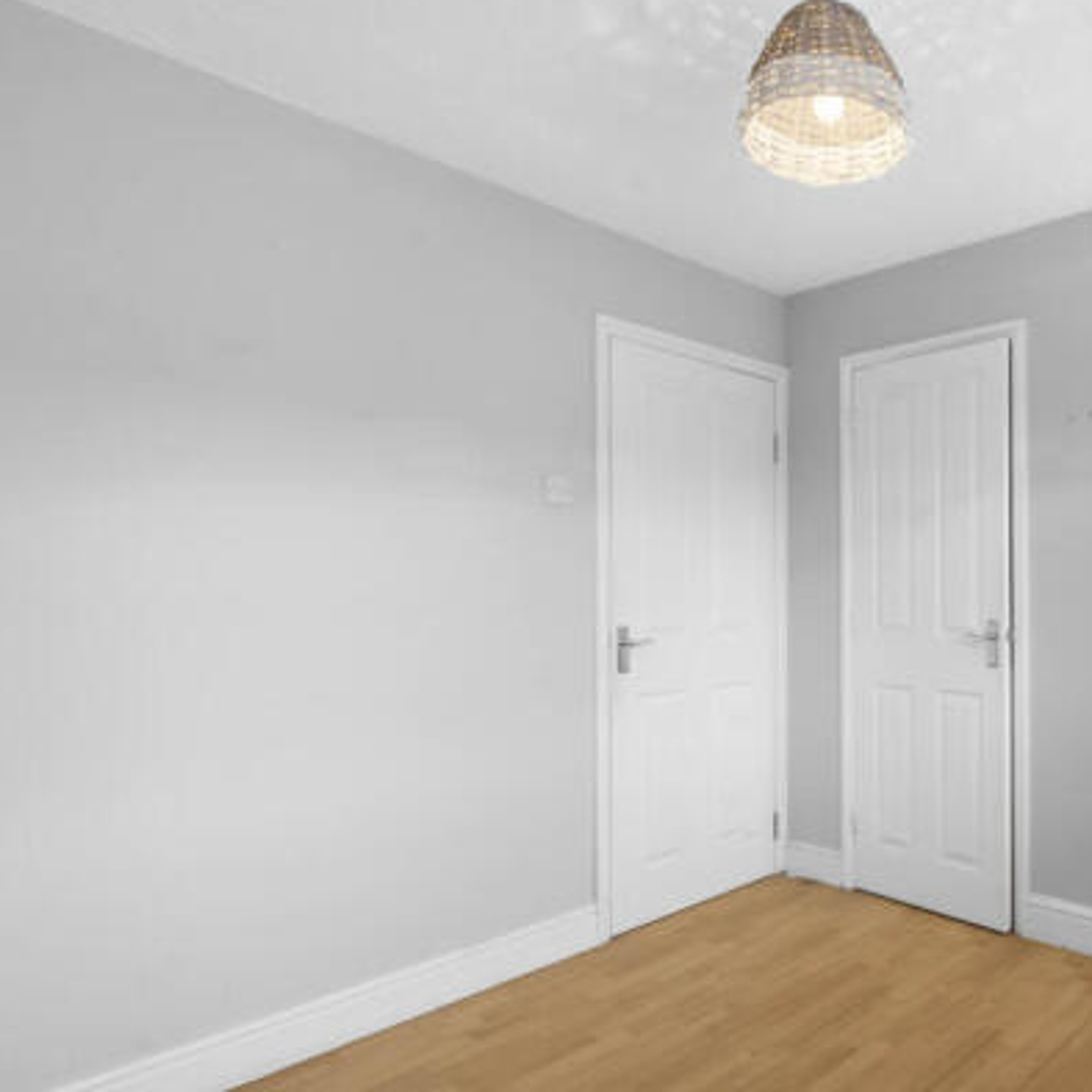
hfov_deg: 58.9
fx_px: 857
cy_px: 589
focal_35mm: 24
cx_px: 905
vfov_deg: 64.9
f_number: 8
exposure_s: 1.6
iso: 320
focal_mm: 17
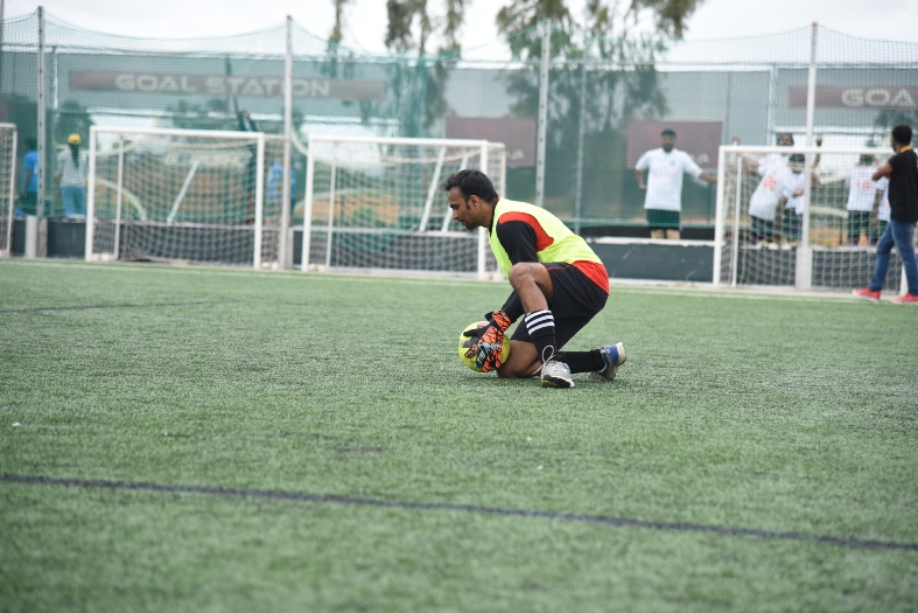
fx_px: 3111
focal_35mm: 122
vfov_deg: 11.2
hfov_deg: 16.8
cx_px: 461
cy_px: 309
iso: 640
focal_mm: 120
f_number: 4
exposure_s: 1/2000
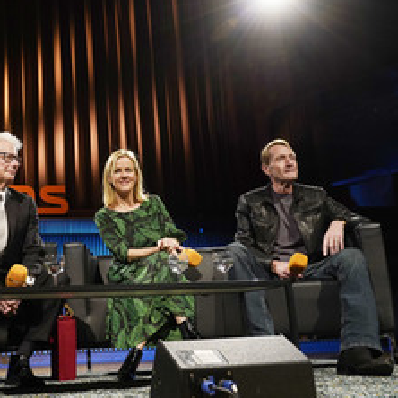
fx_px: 650
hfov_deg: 32.8
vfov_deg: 33.9
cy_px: 160
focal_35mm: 50
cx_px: 64
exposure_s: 1/100
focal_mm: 29
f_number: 5.6
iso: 1600
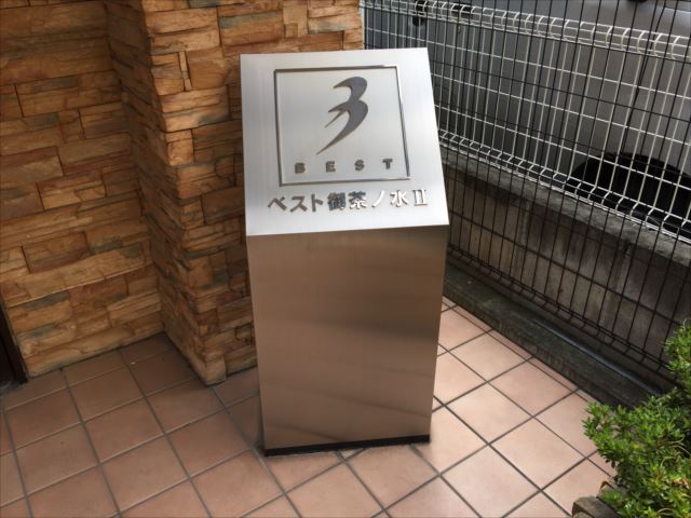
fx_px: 579
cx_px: 346
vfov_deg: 48.2
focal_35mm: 29
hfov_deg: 61.7
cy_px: 259
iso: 32
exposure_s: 1/380
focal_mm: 4.15
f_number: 2.2
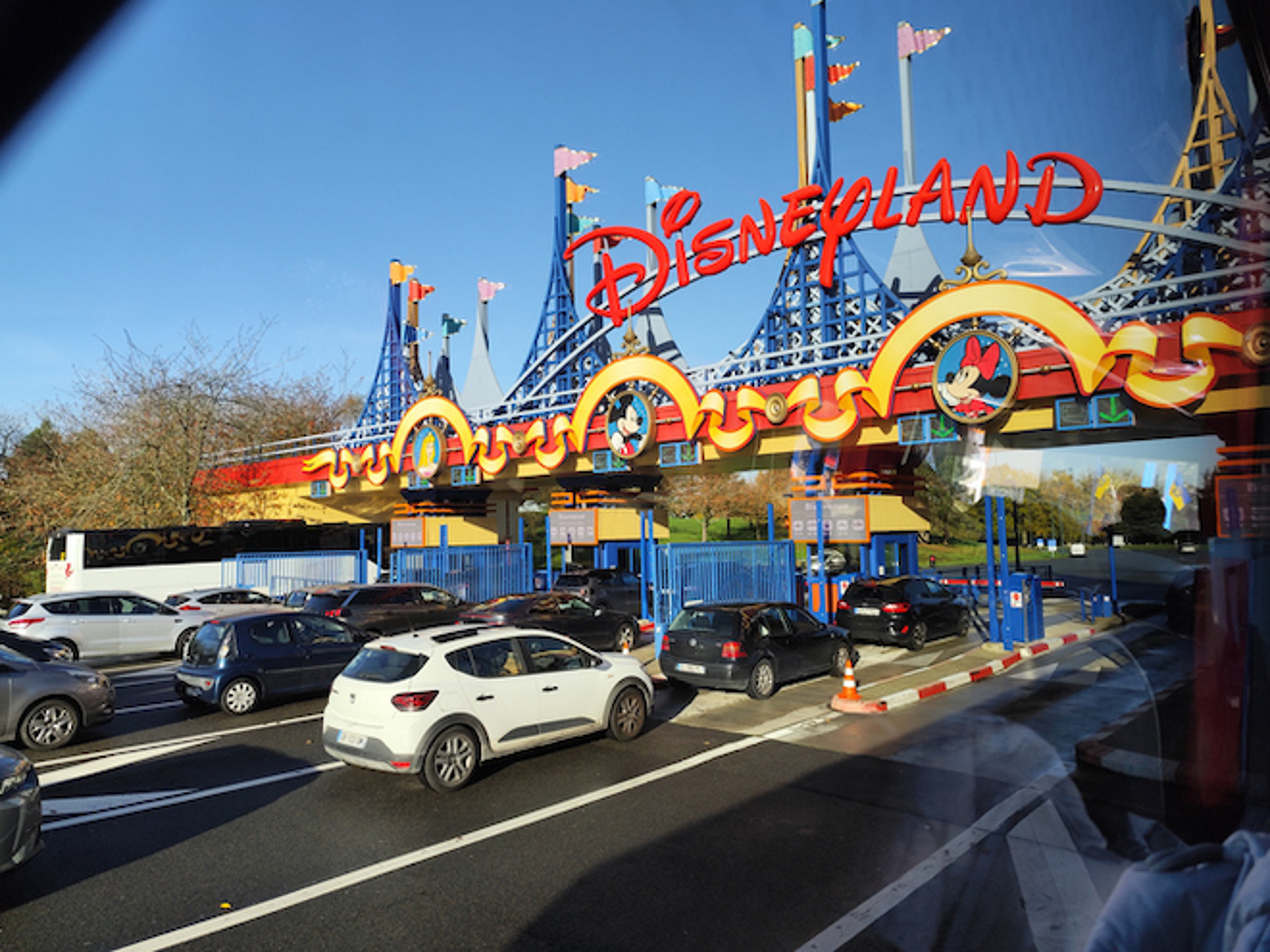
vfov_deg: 58.9
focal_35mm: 23
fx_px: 844
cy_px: 476
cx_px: 635
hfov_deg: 73.9
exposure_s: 1/119
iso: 50
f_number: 1.65
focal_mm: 6.14
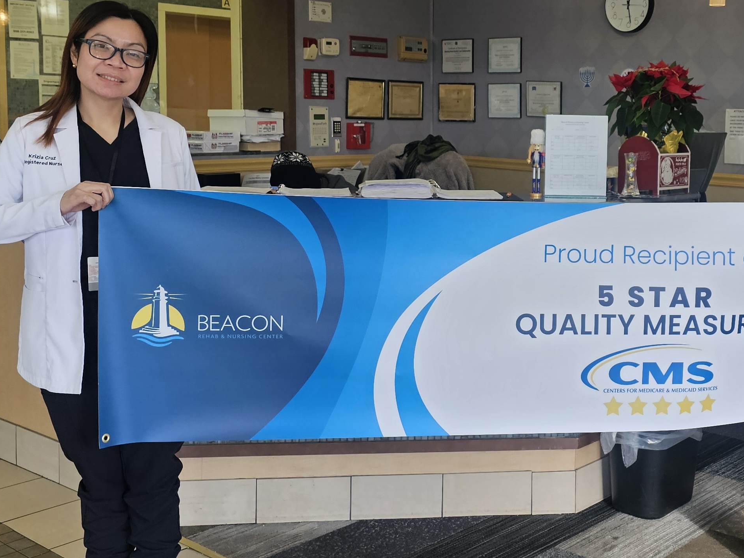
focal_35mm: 37
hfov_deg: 48.1
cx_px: 562
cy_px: 222
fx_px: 795
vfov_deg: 38.5
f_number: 1.7
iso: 32
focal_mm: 6.3
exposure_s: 1/120
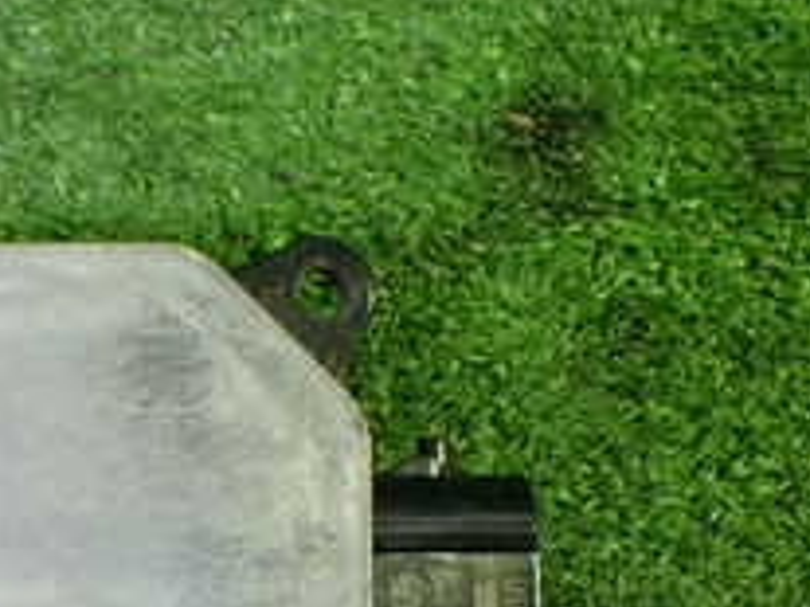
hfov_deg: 21.7
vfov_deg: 16.0
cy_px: 803
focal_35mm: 87
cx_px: 8
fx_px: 2035
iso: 800
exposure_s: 1/60
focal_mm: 5.4
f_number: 2.3
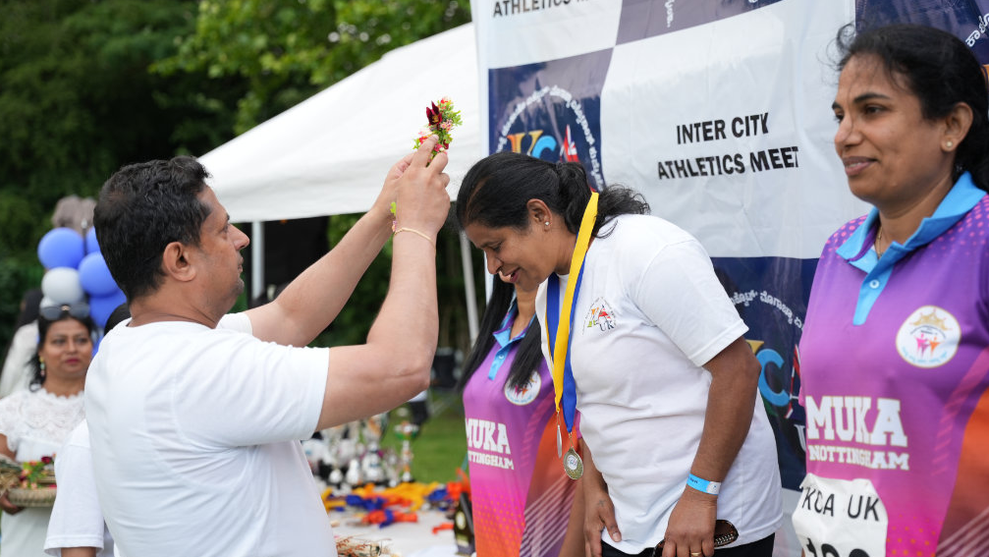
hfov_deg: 40.4
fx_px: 1343
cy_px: 285
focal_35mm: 51
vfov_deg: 23.4
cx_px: 488
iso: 250
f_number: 2.8
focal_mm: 48.2
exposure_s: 1/400
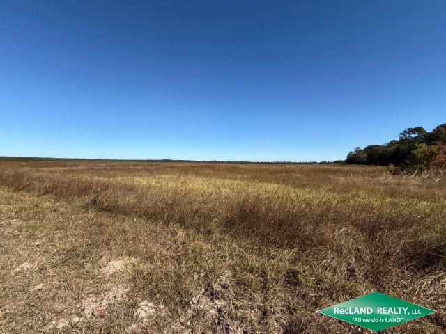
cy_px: 167
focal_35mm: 14
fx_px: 180
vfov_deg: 85.7
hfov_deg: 102.1
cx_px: 223
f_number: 2.2
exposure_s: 1/2506
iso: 50
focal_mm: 2.22
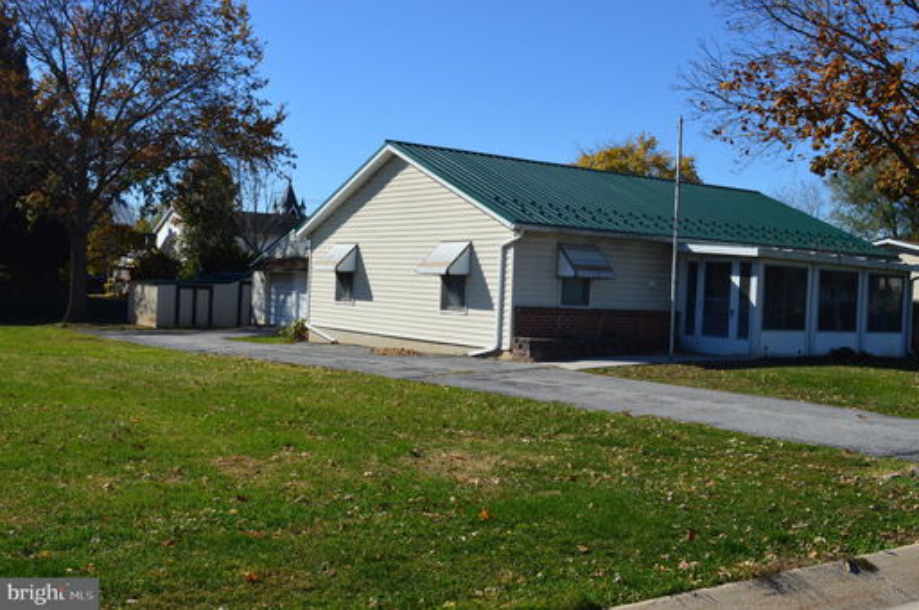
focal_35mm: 39
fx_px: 994
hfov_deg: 49.6
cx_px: 460
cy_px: 305
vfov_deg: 34.1
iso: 400
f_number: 11
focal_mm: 26
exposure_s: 1/500
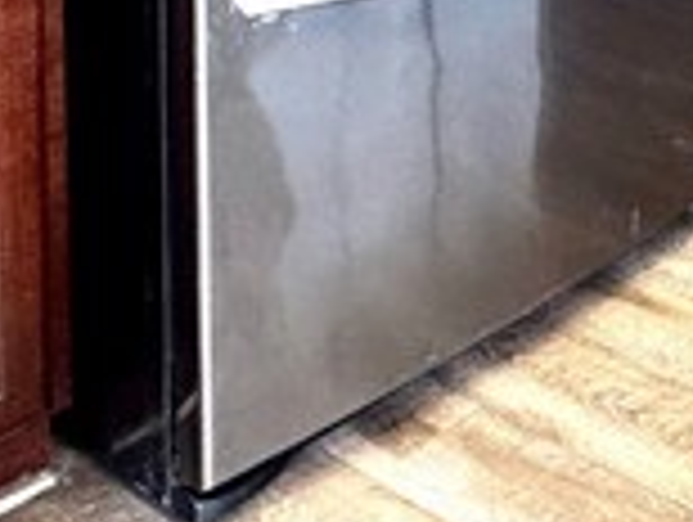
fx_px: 1163
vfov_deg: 19.7
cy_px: -382
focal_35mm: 58
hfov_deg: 23.8
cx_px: 1116
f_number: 2.2
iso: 200
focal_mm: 2.22
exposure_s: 1/120
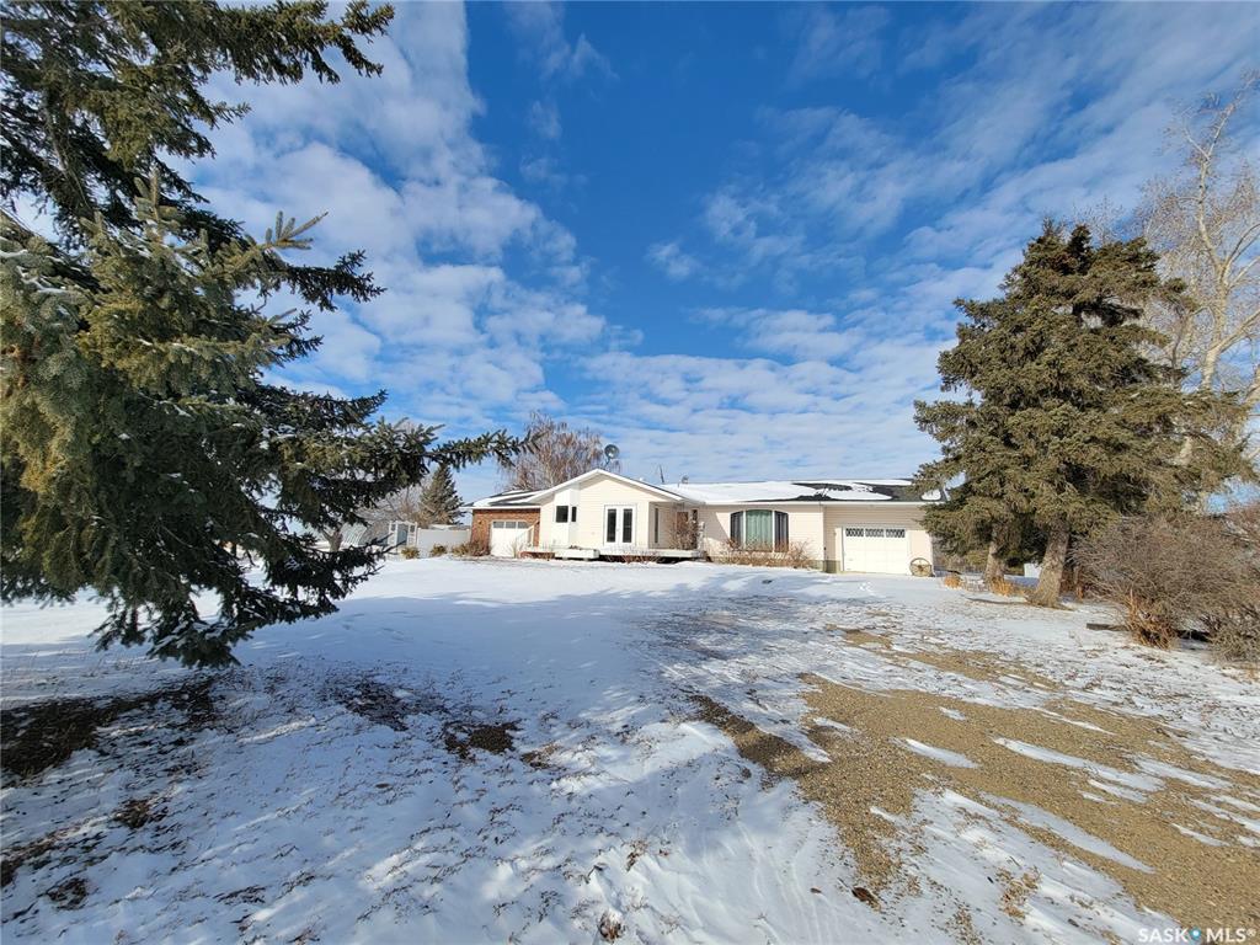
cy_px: 472
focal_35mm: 13
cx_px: 630
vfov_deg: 89.9
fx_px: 473
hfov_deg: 106.2
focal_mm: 2.2
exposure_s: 1/1844
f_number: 2.2
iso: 50
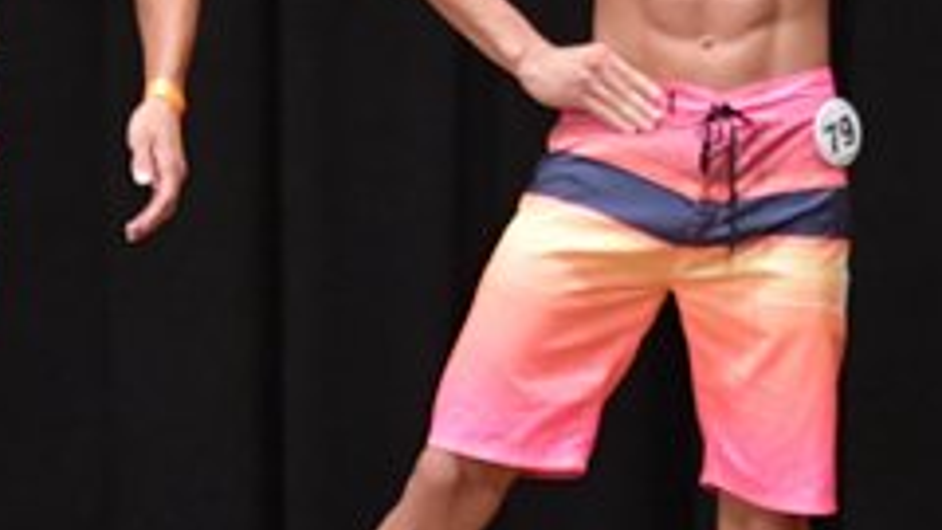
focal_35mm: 684
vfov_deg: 1.8
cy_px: 169
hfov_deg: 3.2
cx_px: -198
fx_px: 17085
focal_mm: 135
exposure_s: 1/400
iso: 6400
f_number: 5.6
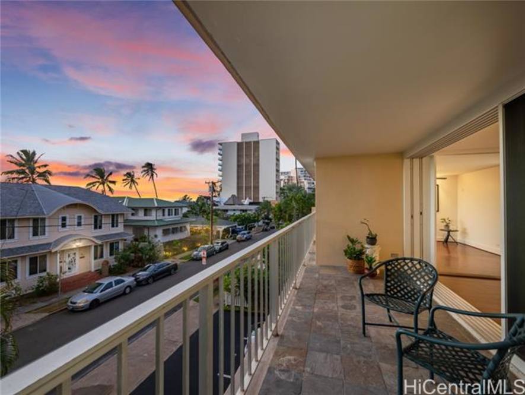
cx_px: 262
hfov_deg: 102.0
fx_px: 212
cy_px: 198
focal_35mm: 14
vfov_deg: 85.7
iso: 200
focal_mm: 7
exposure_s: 1/80
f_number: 4
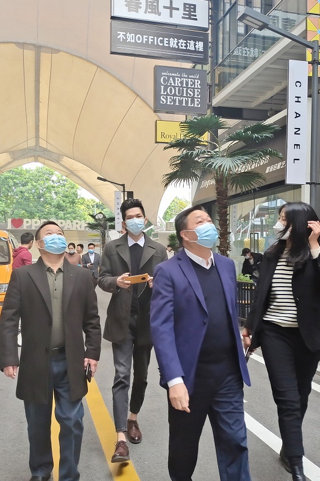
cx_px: 163
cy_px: 243
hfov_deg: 42.3
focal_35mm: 31
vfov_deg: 60.3
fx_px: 413
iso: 68
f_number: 1.79
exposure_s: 1/100
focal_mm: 4.71
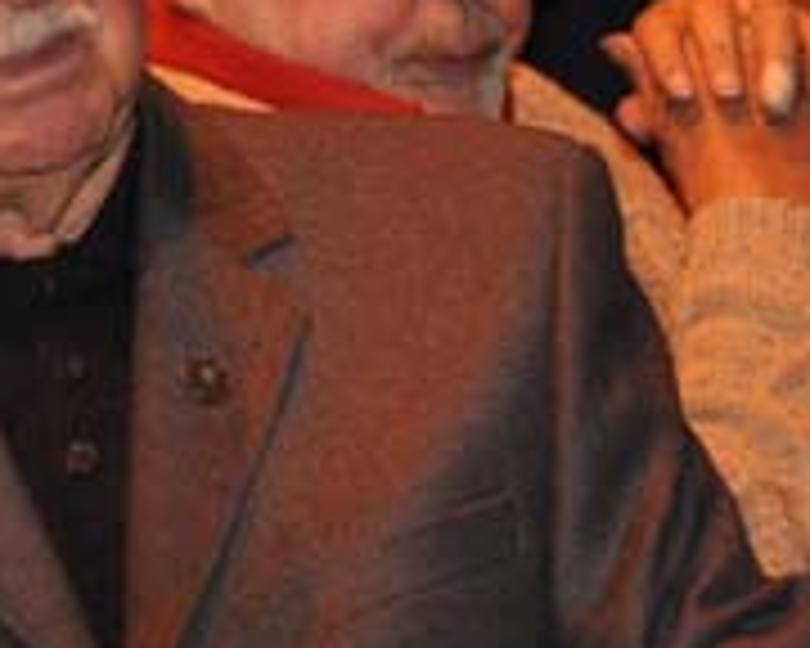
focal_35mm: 422
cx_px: -130
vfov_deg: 3.7
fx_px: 10117
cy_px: -20
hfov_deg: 4.6
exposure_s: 1/60
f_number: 5.3
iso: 1100
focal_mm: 90
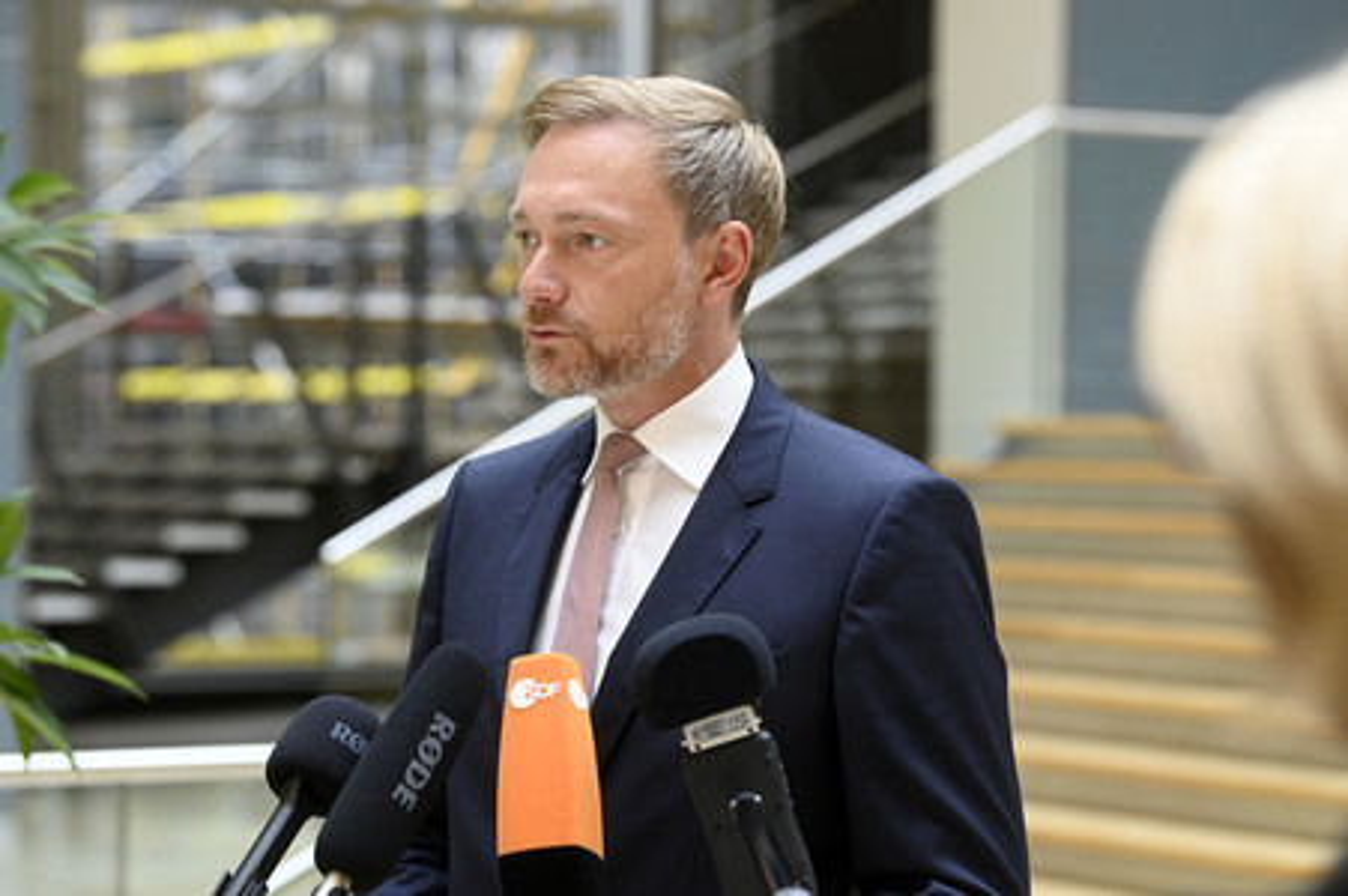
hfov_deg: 17.1
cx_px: 674
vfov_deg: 11.4
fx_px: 4490
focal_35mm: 120
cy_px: 448
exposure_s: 1/400
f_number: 5
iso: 2000
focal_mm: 120
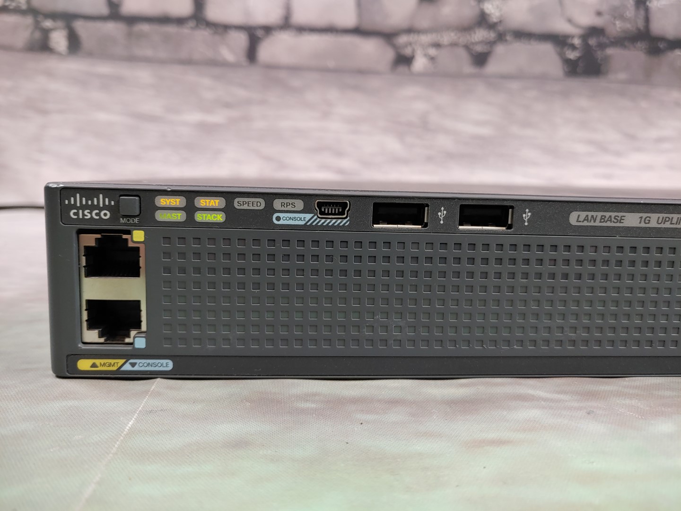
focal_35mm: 26
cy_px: 256
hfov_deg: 67.3
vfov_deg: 53.1
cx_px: 340
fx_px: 511
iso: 50
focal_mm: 4.36
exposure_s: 1/60
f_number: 1.8
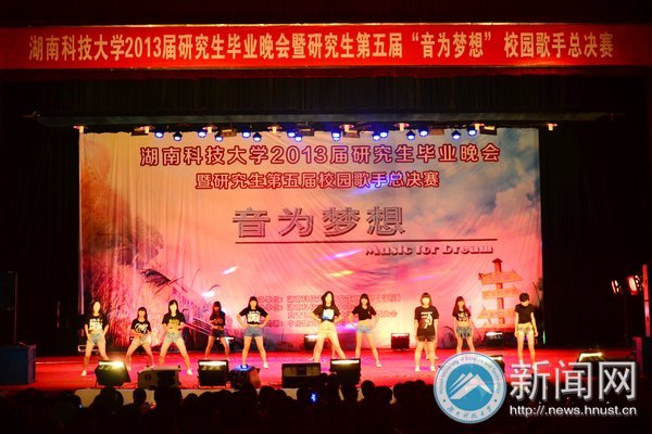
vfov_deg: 29.9
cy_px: 217
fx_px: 815
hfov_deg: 43.6
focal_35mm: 45
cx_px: 326
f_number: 4.5
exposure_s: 1/50
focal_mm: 30
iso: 1250
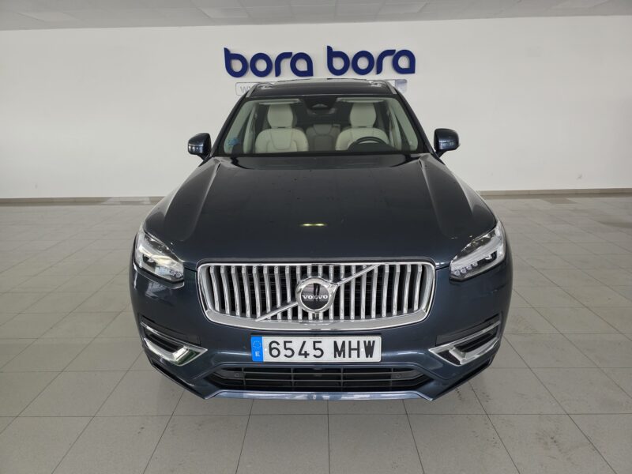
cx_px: 316
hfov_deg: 73.9
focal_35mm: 23
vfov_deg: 58.9
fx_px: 420
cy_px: 237
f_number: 1.7
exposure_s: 1/100
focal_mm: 6.3
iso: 640
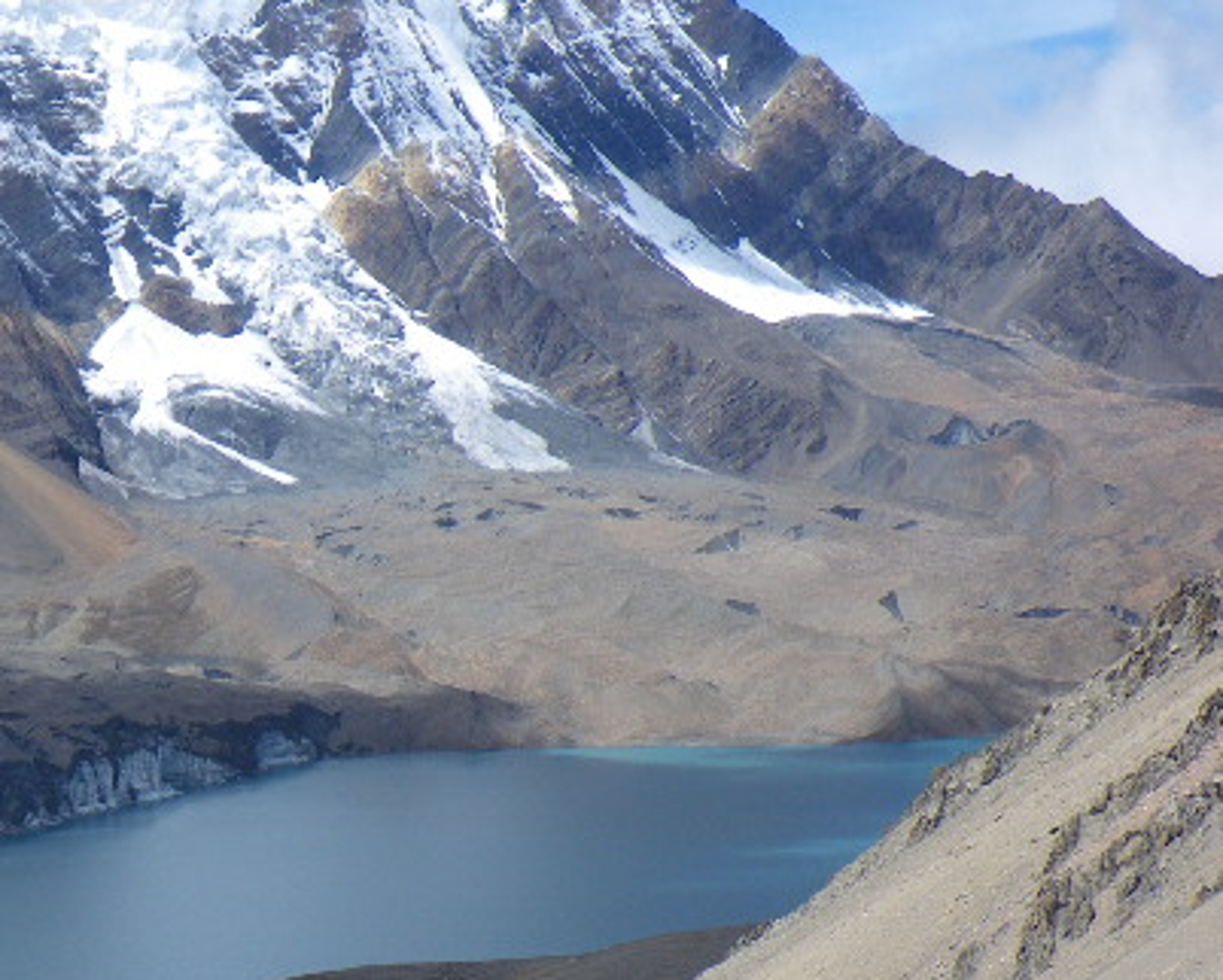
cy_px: 828
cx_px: 49
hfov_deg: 18.9
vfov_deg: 15.4
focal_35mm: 99
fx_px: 3585
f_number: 5.3
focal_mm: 9.1
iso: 50
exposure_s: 1/320
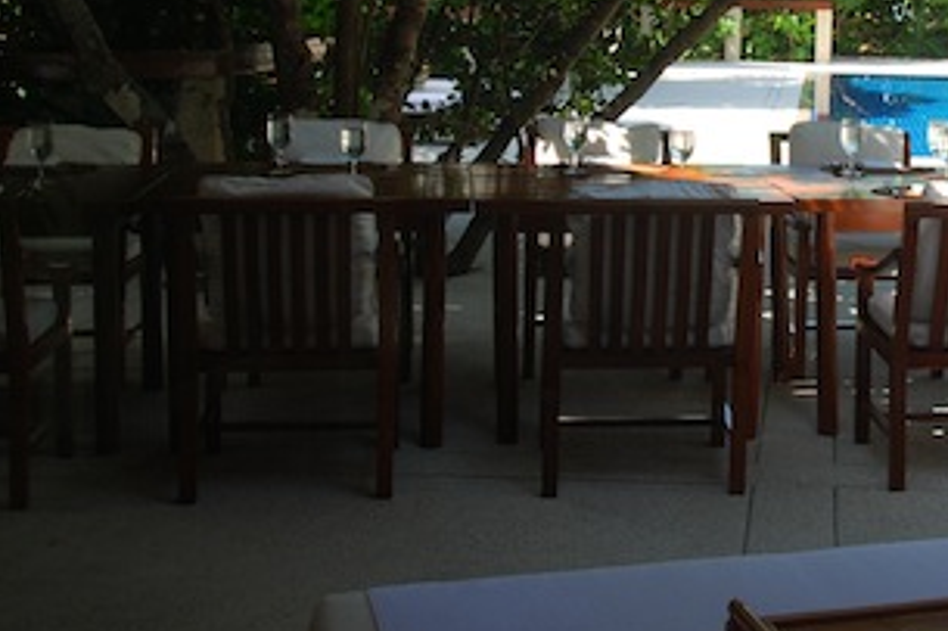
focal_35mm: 65
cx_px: 755
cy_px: 127
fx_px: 1711
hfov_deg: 30.2
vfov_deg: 20.7
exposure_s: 1/125
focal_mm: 22
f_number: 5.6
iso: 160
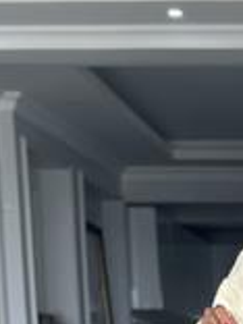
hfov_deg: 9.4
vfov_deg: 12.0
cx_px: 312
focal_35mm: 156
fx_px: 1460
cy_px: 501
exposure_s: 1/171
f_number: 1.78
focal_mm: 6.86
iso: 100
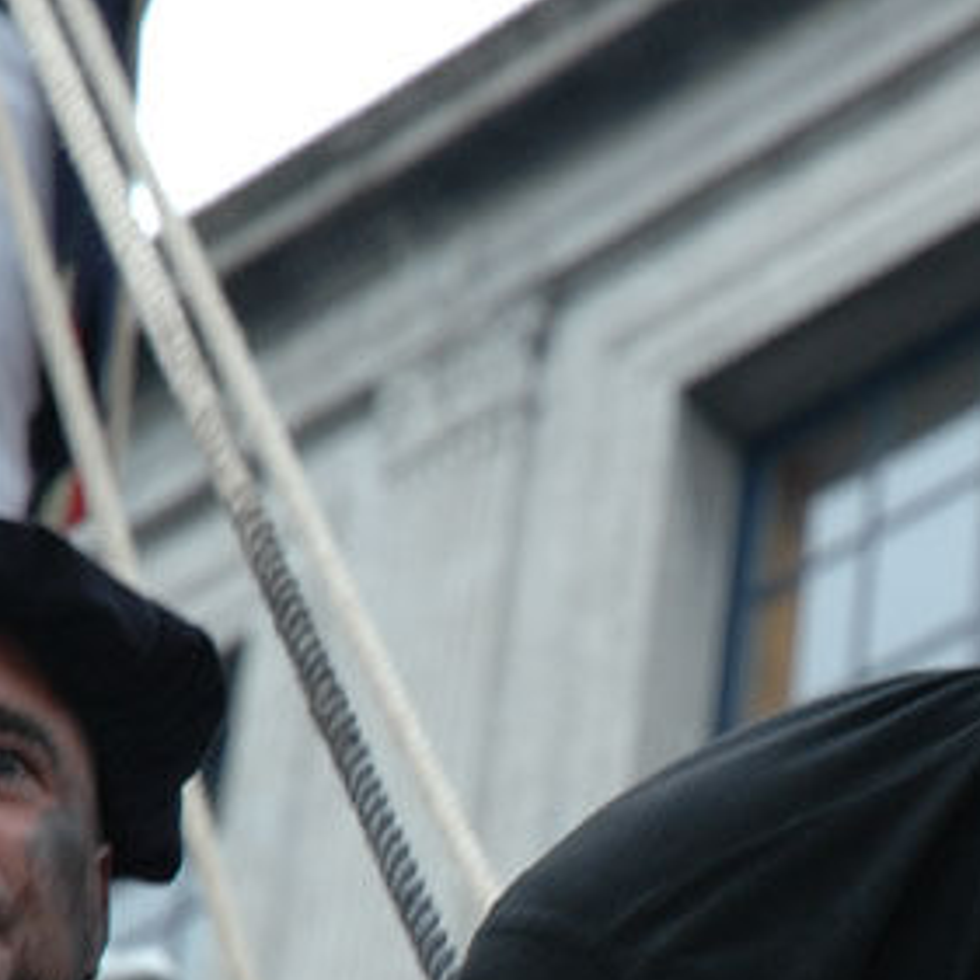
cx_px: 861
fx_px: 8136
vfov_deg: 6.9
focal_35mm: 254
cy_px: 893
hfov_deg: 6.9
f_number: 4.5
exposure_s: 1/125
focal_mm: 70
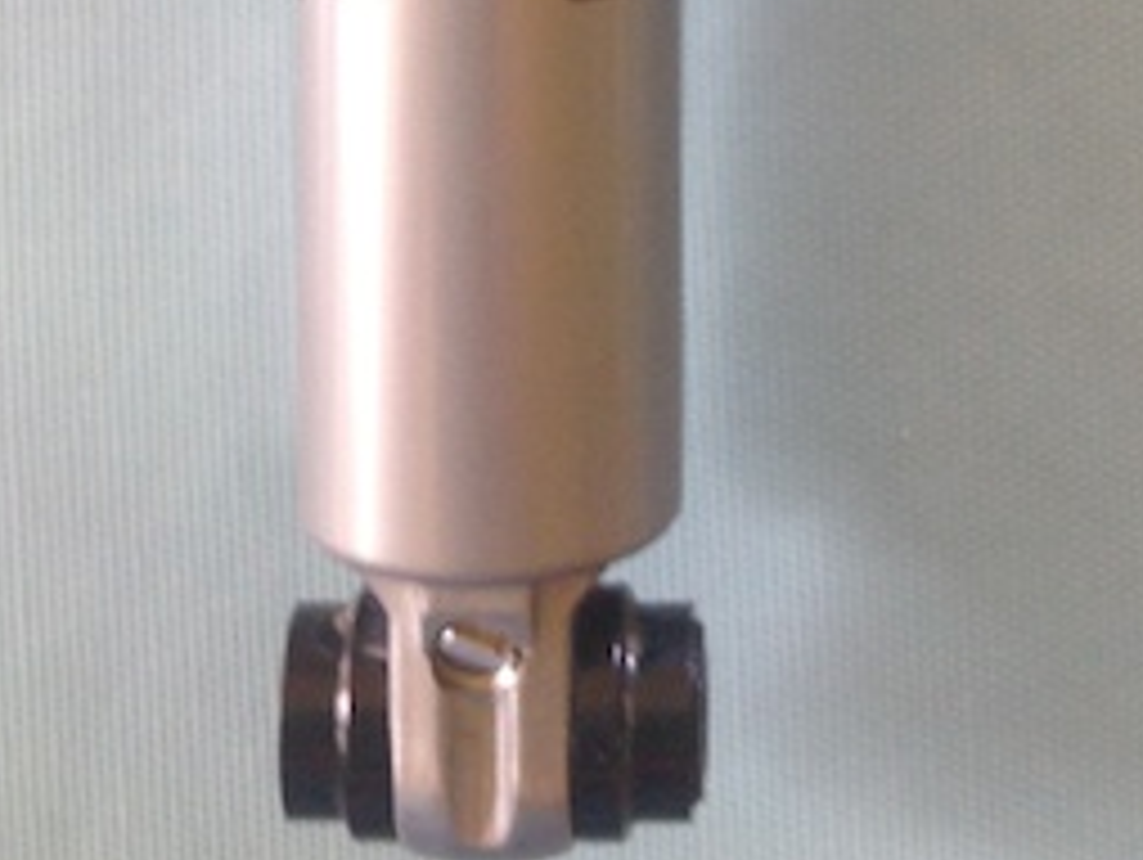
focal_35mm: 110
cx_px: 720
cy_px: -630
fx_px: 3636
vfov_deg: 12.4
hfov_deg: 17.8
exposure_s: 1/15
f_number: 2.4
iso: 80
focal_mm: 4.28
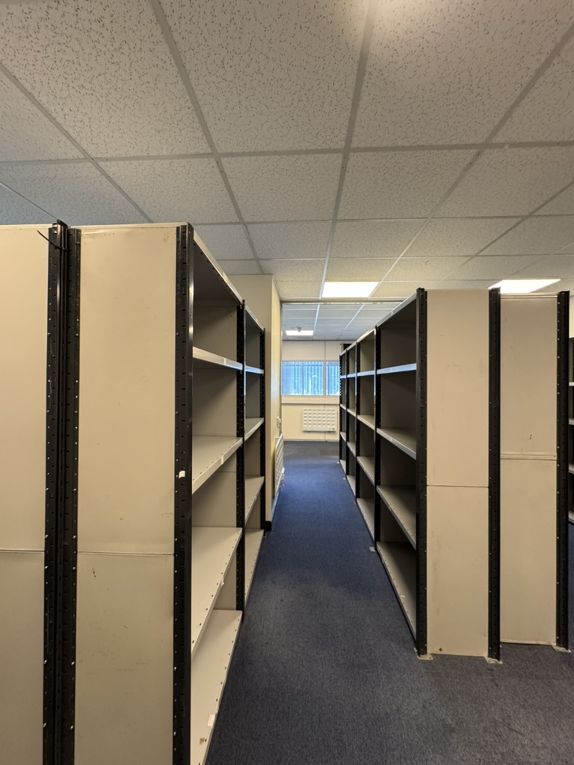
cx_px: 287
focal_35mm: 14
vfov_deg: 102.1
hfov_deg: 85.7
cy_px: 382
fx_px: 310
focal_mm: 2.22
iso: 250
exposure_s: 1/100
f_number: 2.2
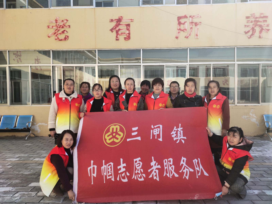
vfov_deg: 58.9
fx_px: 181
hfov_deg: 73.9
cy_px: 102
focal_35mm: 23
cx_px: 136
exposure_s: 1/503
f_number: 1.79
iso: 56
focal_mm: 4.76
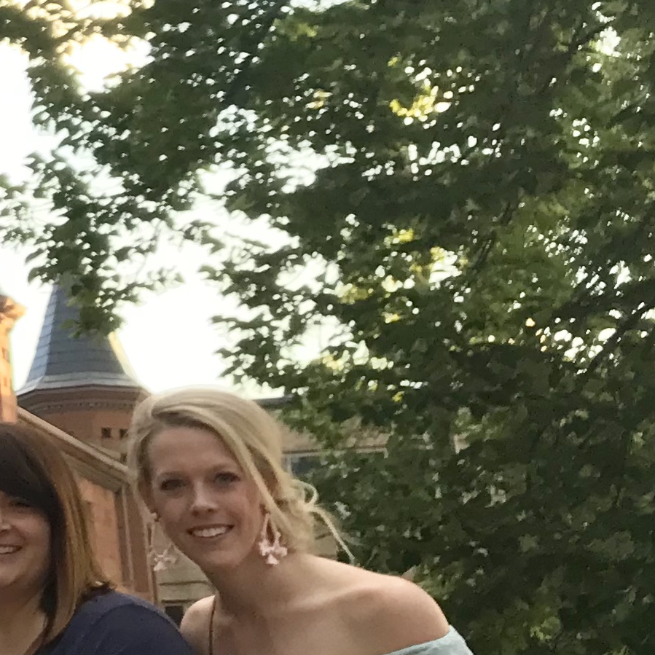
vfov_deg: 15.6
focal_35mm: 111
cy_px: 125
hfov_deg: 12.9
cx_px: -790
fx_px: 2376
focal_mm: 3.99
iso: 40
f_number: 1.8
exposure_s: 1/120
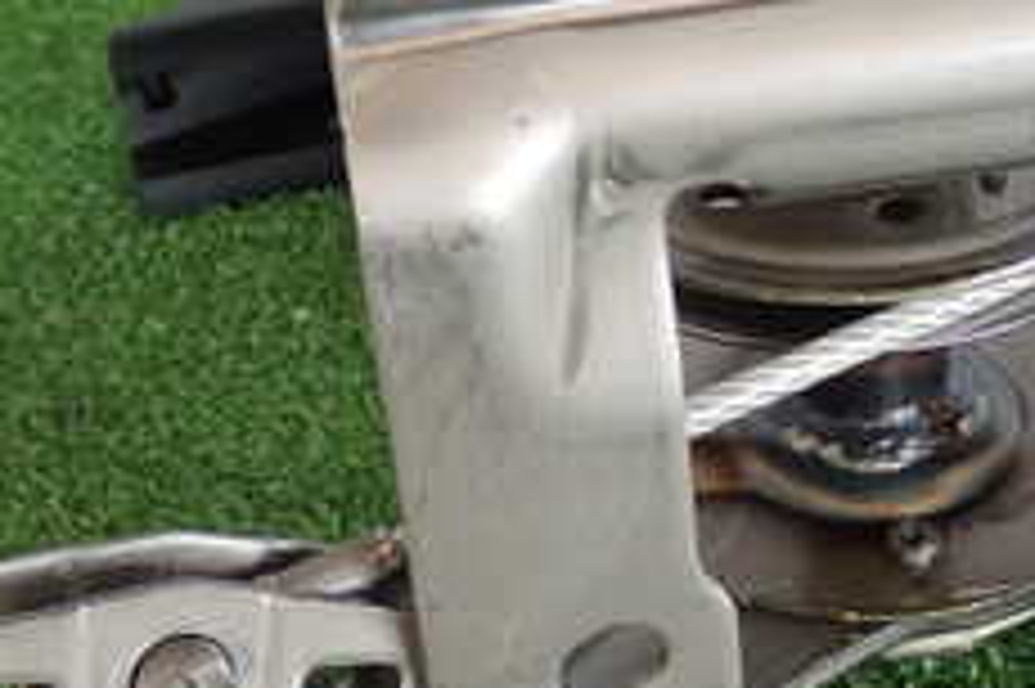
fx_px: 2959
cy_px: 256
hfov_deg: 19.6
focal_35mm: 103
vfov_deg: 13.3
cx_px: 882
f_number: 2.7
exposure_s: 1/80
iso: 200
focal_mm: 6.83
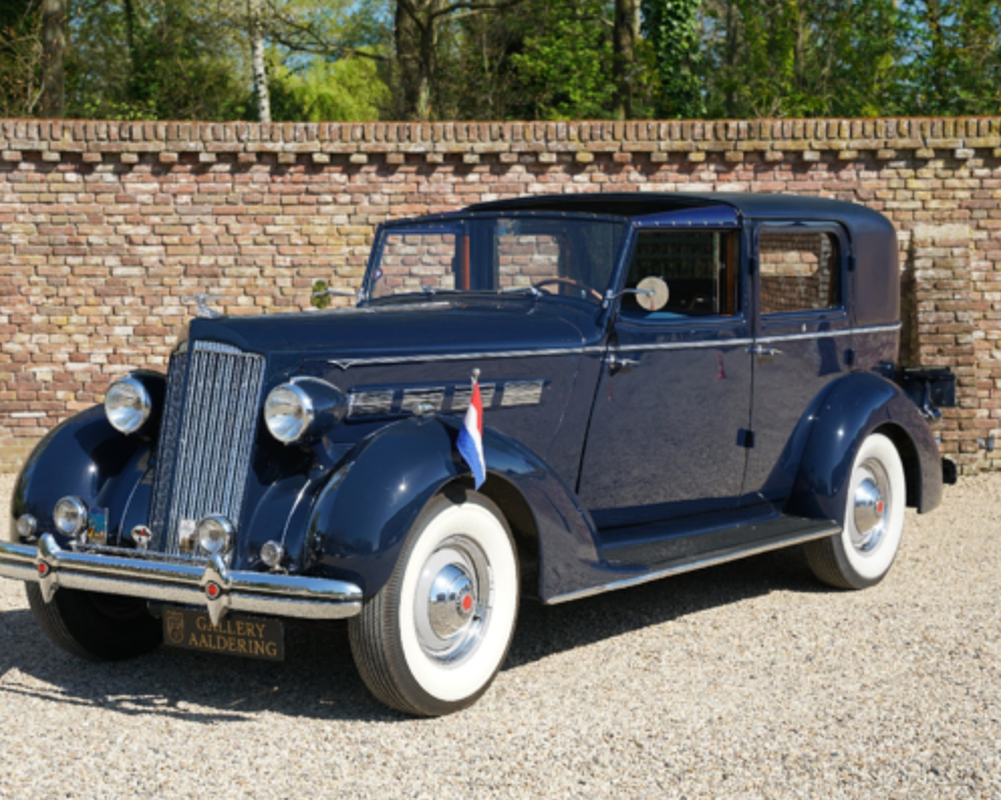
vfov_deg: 22.5
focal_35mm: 68
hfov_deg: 27.9
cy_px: 401
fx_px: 2013
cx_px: 443
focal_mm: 60
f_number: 6.3
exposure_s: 1/125
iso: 100
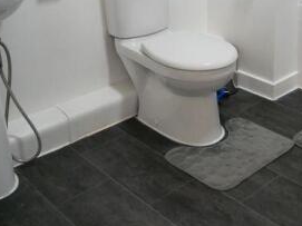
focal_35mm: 56
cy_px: 1
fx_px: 488
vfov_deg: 24.9
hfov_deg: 33.0
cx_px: 257
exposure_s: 1/125
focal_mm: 13
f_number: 3.5
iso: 1600
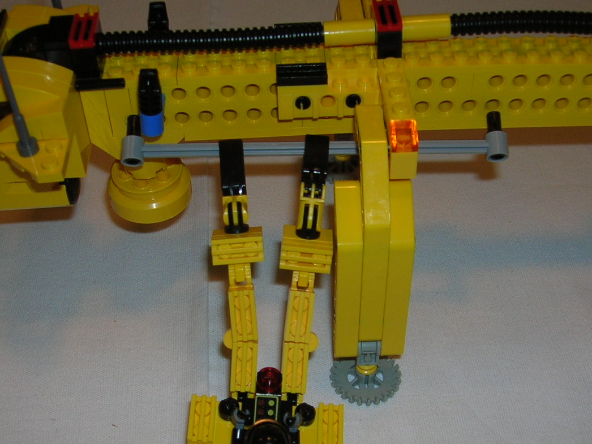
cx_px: 281
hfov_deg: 36.8
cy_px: 290
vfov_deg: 27.9
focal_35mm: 52
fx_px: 890
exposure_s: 1/60.1
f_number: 2.9
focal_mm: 5.7
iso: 50
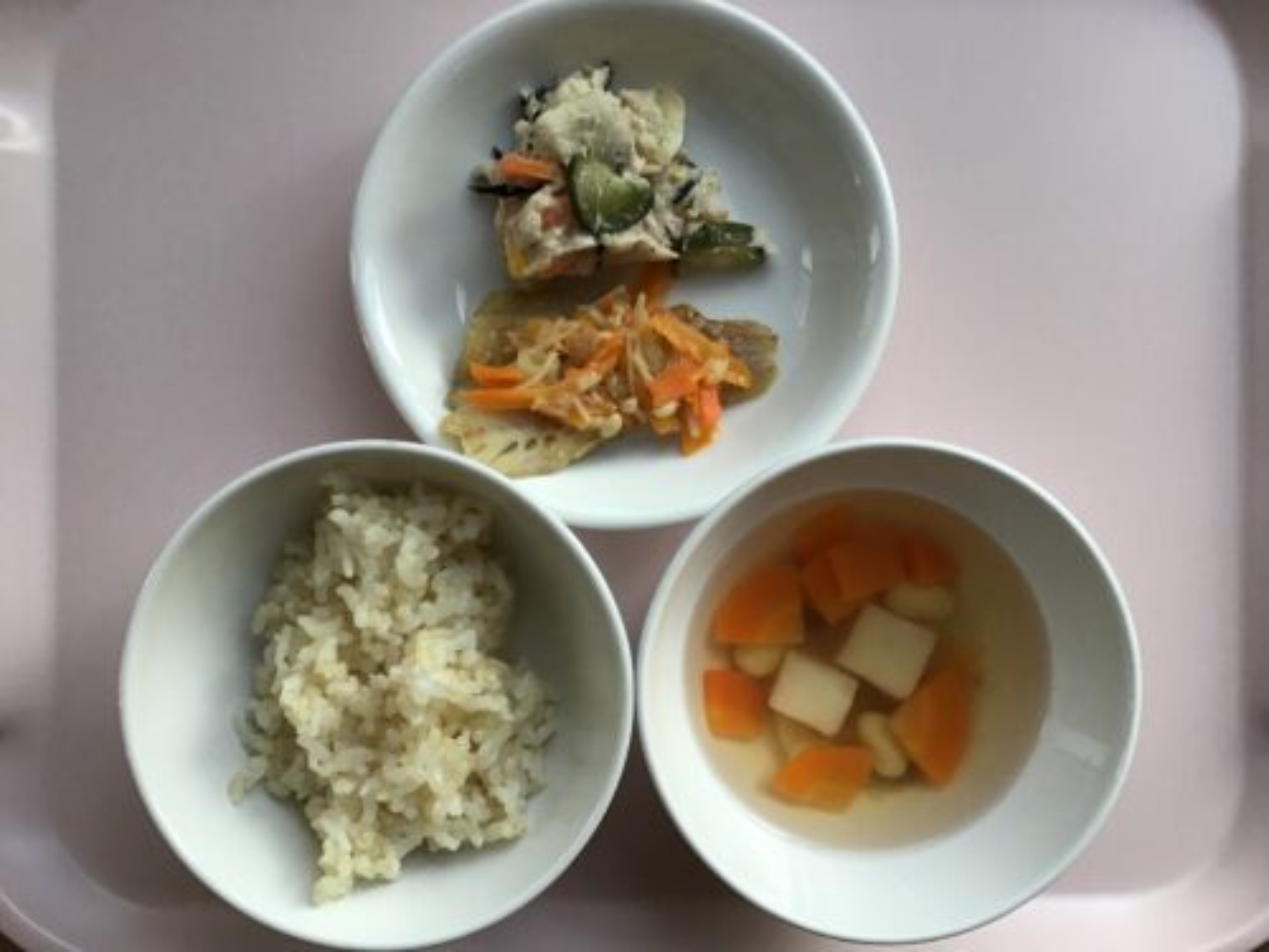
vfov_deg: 45.4
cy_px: 476
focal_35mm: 31
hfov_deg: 58.4
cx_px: 634
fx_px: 1136
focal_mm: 3.3
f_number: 2.4
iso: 25
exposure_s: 1/40
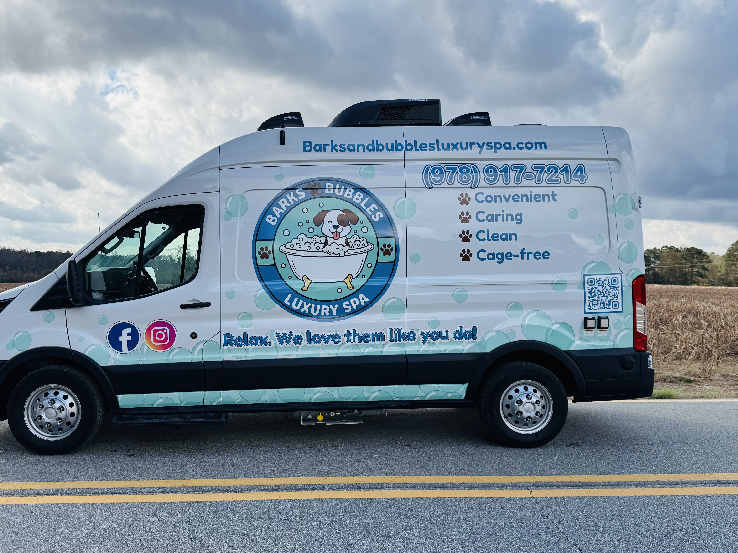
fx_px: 640
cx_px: 344
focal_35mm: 30
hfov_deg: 59.9
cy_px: 284
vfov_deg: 46.8
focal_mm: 6.76
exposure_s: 1/3597
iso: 80
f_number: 1.78
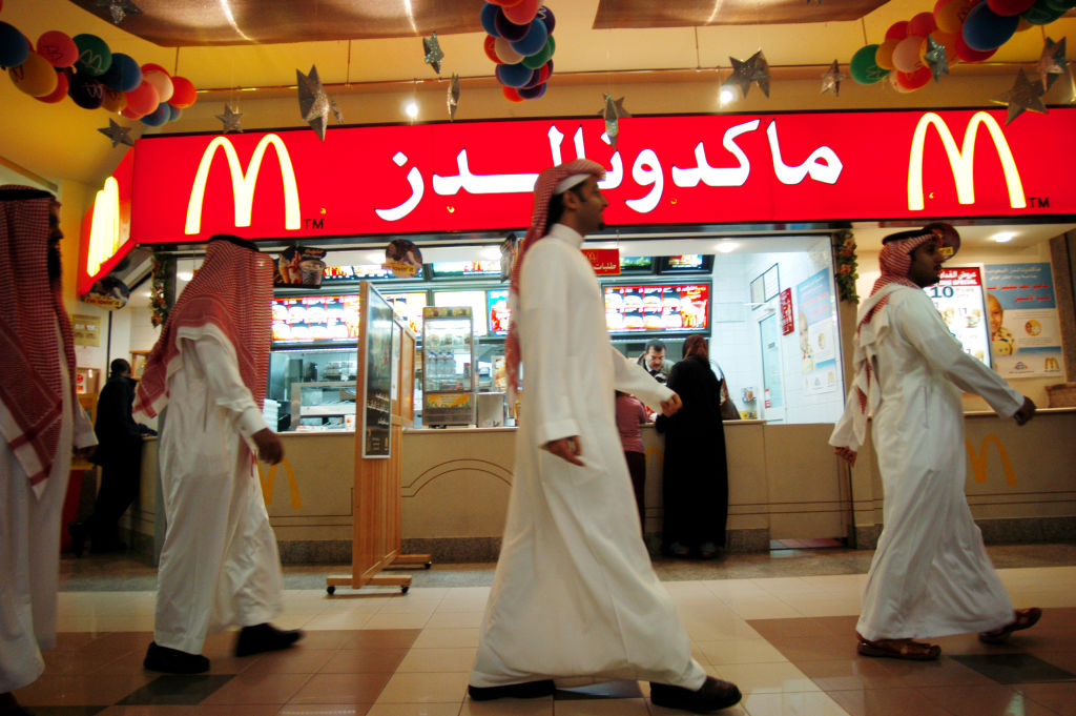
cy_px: 358
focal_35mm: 21
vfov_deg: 59.4
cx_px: 538
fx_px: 627
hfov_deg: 81.2
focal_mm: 14
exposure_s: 1/50
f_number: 3.2
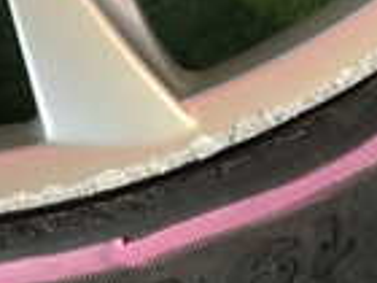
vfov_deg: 13.2
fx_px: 1165
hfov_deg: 18.2
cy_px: -111
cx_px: 89
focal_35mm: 107
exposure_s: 1/60
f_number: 2
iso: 200
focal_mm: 4.5
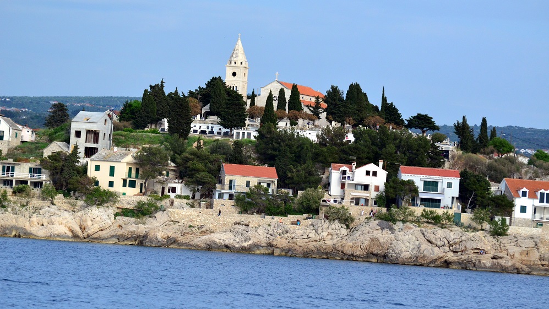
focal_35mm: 220
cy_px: 138
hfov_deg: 9.8
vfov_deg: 5.5
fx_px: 3203
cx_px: 274
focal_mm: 140
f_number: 4.8
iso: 800
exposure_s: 1/4000
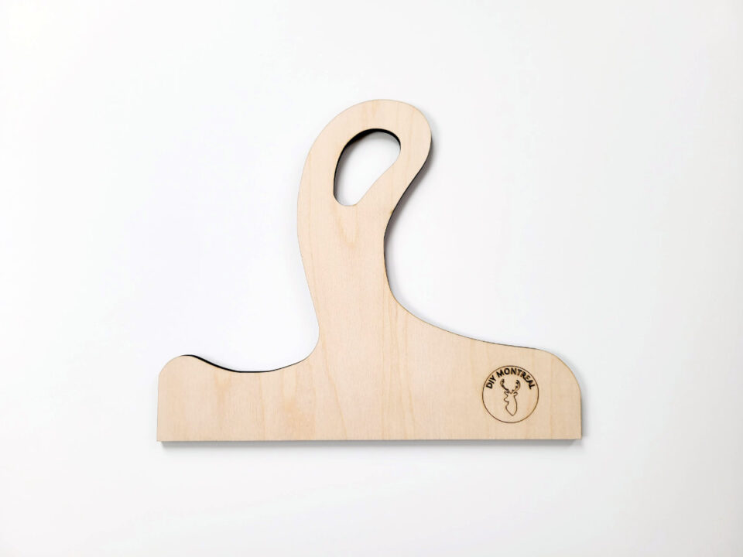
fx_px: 558
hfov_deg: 67.3
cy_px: 278
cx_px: 372
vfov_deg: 53.1
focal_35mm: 26
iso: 40
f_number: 1.8
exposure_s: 1/395
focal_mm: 5.4
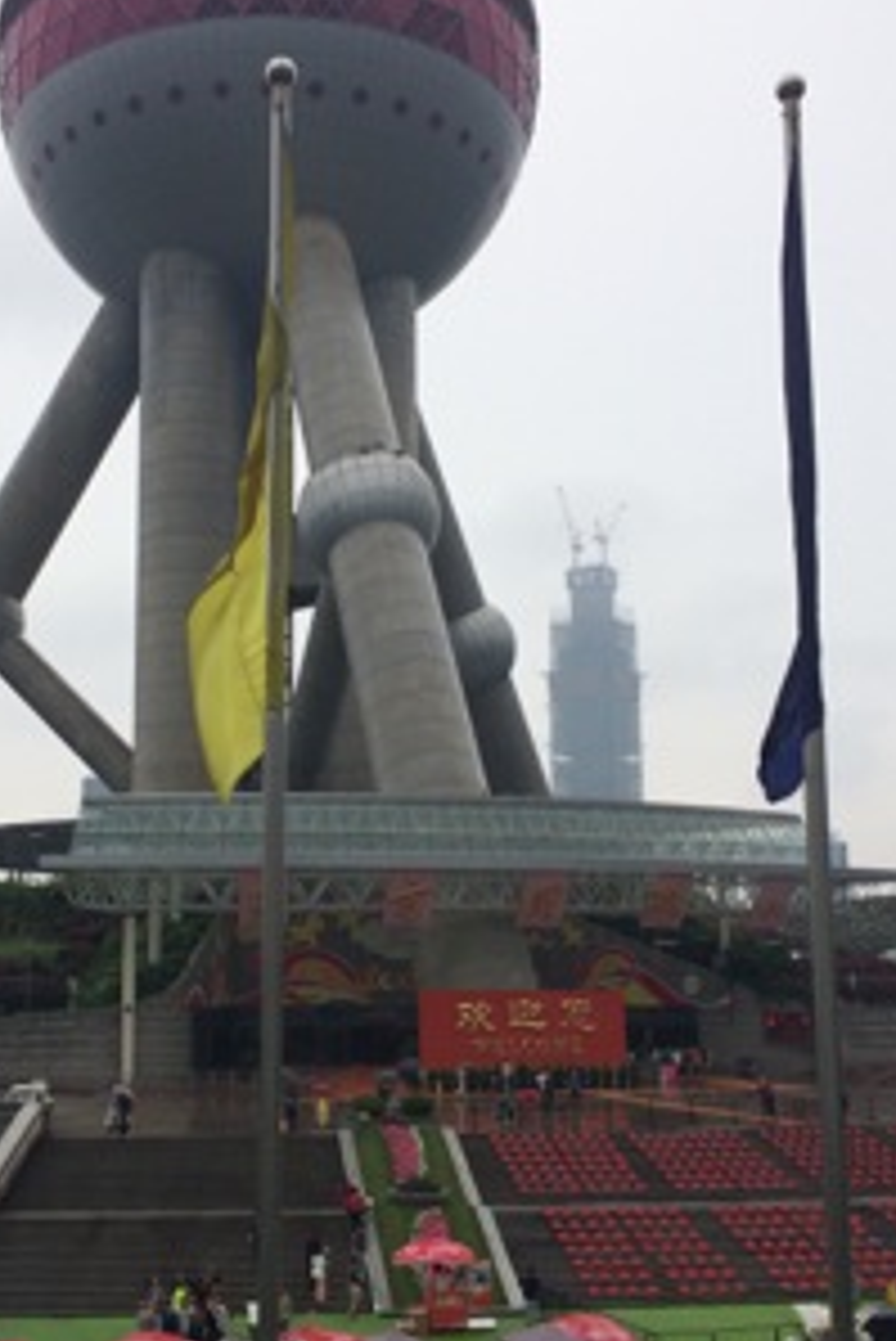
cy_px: 720
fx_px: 1715
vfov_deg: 42.7
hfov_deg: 29.1
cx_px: 297
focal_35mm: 46
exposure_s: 1/2564
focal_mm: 4.12
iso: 40
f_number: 2.2
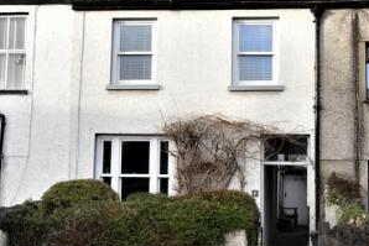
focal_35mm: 66
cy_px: 113
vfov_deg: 20.6
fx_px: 677
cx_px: 206
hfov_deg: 30.5
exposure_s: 1/400
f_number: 8
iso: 800
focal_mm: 20
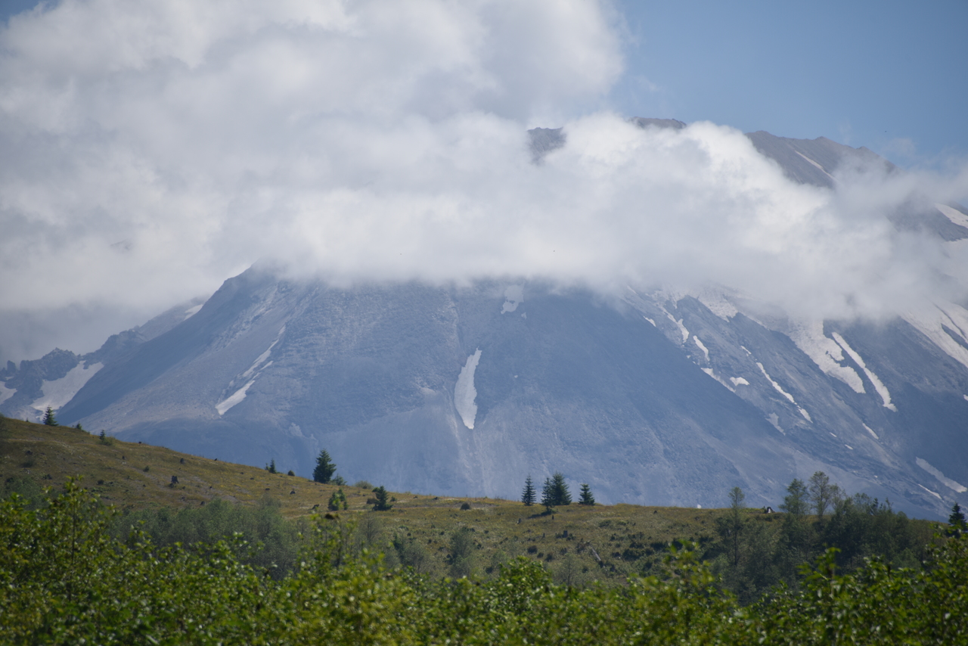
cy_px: 323
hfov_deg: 6.9
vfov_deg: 4.6
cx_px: 484
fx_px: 8068
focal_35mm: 300
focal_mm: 300
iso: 100
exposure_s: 1/640
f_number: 6.3
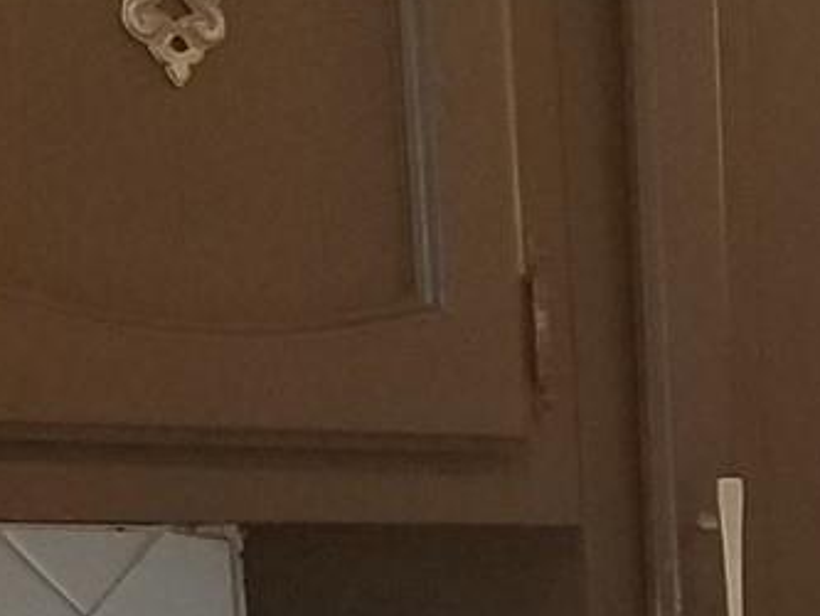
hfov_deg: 10.8
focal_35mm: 160
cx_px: 1879
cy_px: 1190
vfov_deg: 8.8
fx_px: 3792
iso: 160
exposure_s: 1/30
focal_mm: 4.2
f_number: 1.7
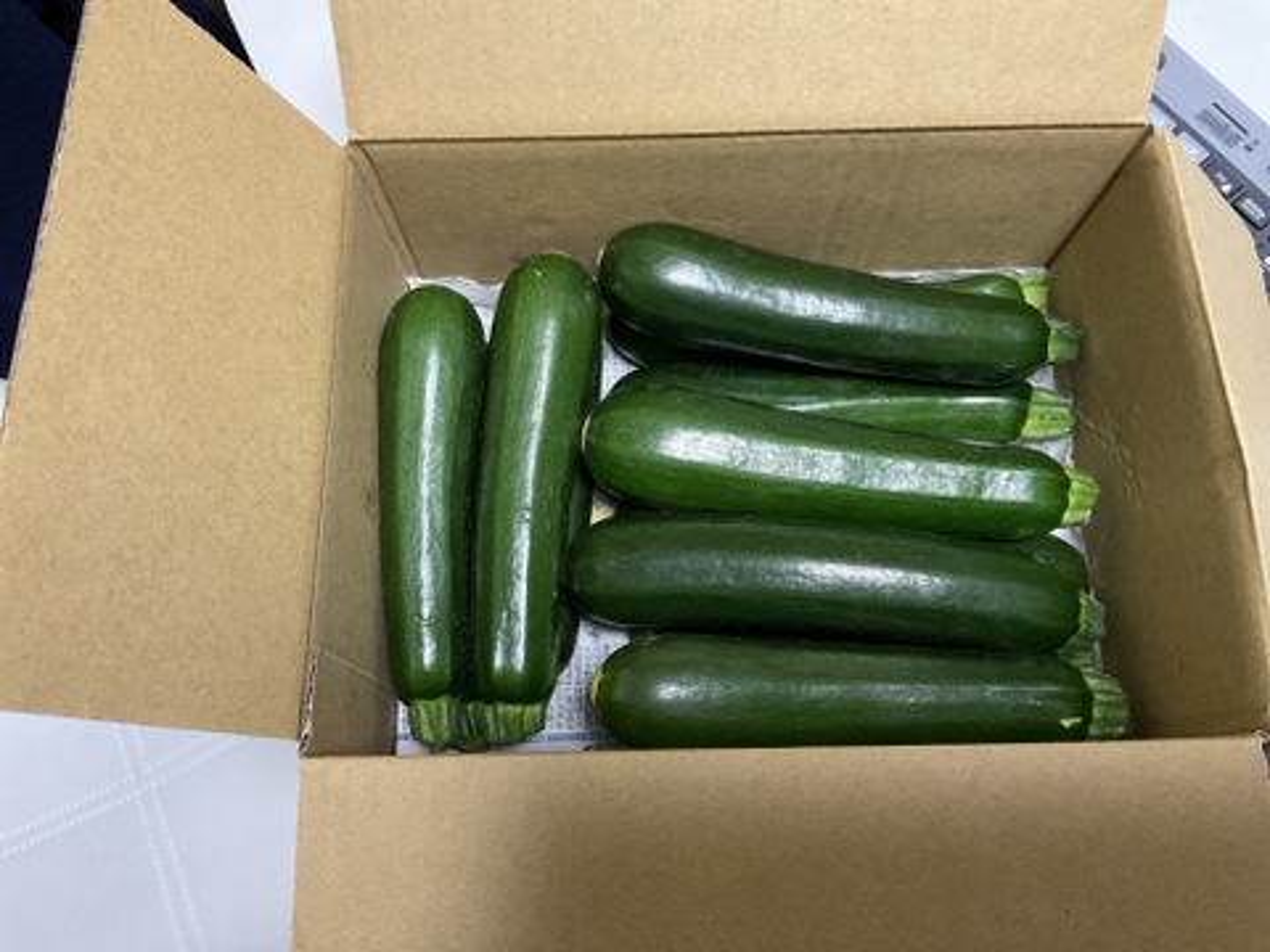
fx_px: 1064
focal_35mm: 29
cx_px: 635
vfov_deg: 48.2
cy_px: 476
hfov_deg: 61.7
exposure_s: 1/60
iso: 250
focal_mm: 3
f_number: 1.8
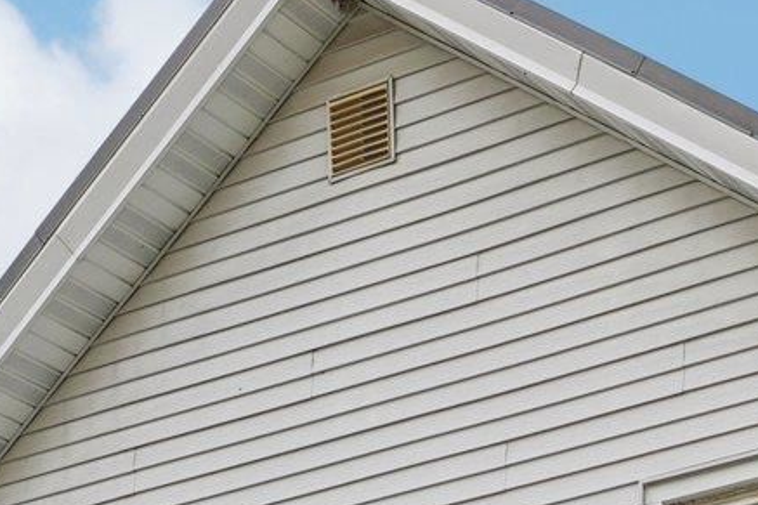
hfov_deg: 15.0
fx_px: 2862
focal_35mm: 136
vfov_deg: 9.6
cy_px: 917
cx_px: 644
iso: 100
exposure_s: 1/200
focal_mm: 29
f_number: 8
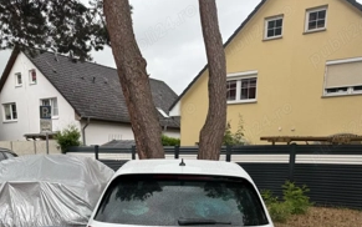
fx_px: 345
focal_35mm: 35
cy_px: 244
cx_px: 180
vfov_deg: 32.3
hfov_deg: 55.3
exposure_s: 1/563
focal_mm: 6.76
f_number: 1.78
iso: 80
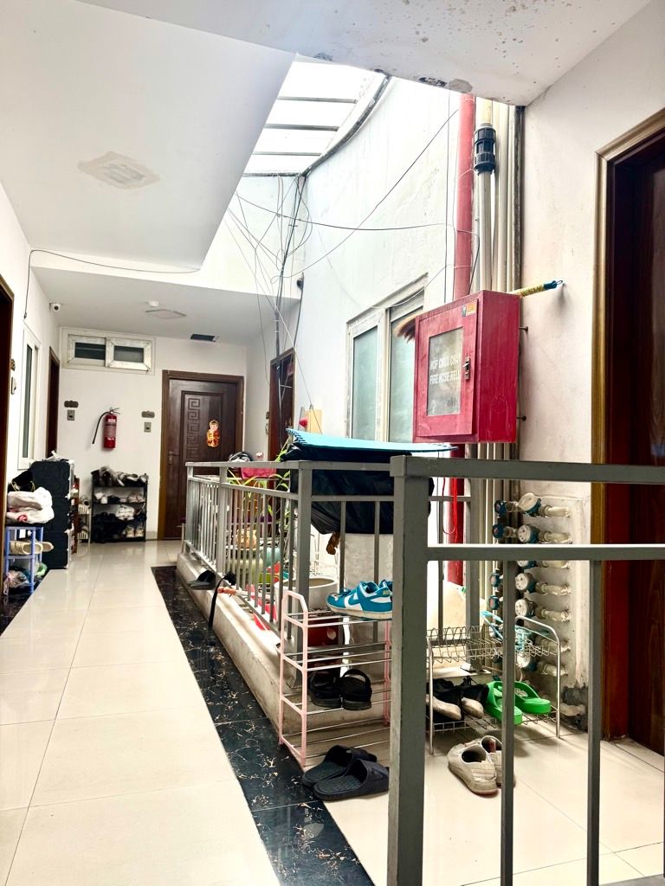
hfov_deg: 56.8
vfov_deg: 71.6
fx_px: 615
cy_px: 443
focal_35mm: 24
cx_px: 332
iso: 80
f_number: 1.78
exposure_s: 1/425
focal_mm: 6.76
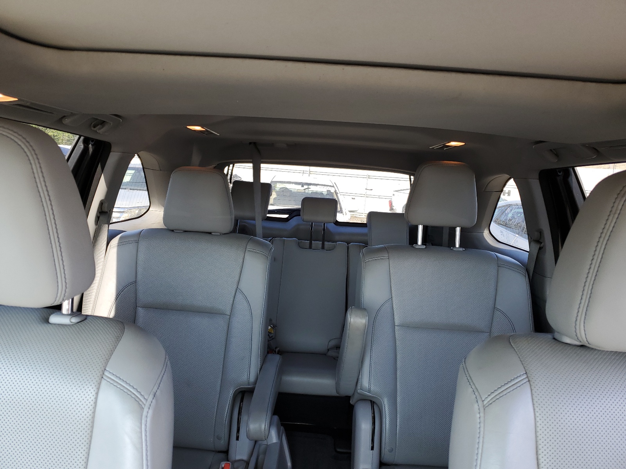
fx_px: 470
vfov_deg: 53.1
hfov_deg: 67.3
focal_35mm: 26
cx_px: 313
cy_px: 234
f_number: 1.5
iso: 50
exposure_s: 1/147
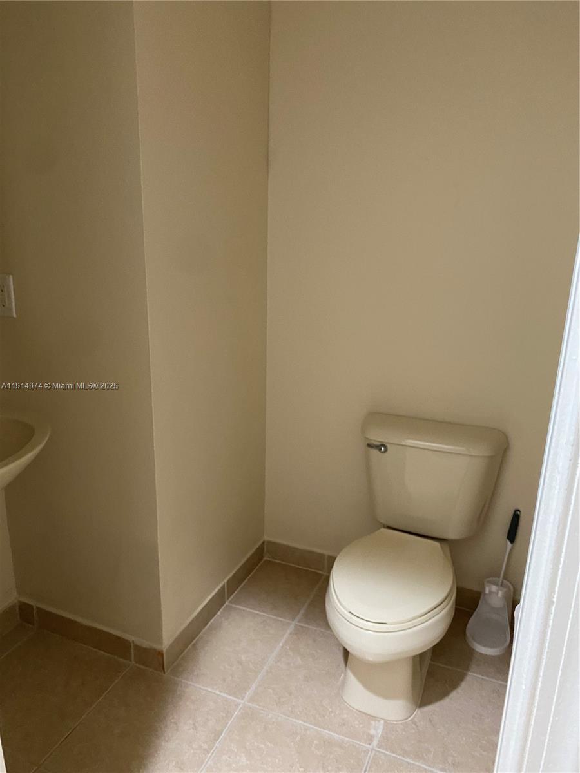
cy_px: 386
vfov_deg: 67.3
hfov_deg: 53.1
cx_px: 290
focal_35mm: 26
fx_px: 581
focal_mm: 4.25
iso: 320
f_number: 1.8
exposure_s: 1/40
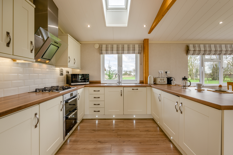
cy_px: 78
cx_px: 116
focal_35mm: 16
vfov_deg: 73.7
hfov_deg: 96.7
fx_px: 104
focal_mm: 16
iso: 100
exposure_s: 1/60
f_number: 11
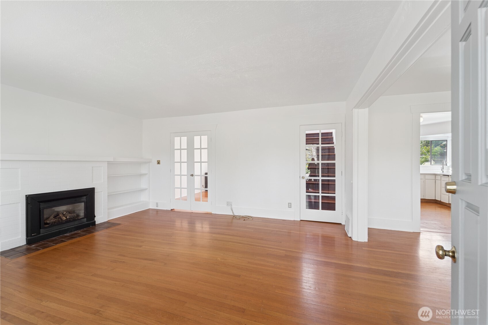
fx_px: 190
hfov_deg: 104.3
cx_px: 244
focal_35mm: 14
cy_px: 162
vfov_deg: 81.2
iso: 200
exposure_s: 1/20
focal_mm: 14
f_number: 8
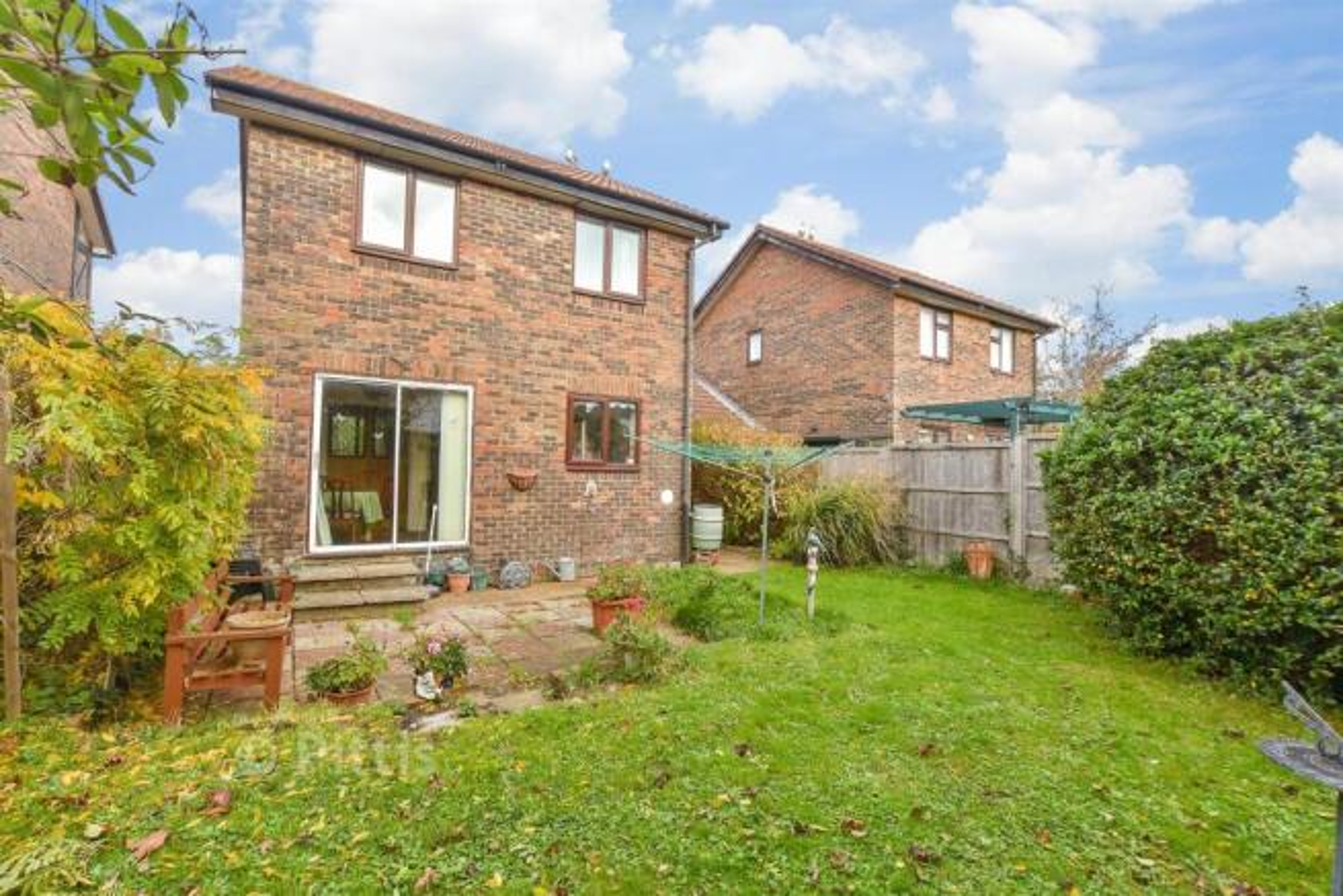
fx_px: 560
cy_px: 448
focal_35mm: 15
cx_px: 672
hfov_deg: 100.4
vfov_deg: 77.4
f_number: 8
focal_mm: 10
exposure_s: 1/50
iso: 160
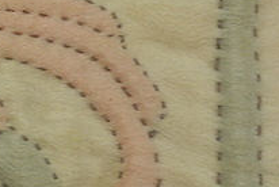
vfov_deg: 6.3
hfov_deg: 7.9
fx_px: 1692
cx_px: -608
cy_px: 42
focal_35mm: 218
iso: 160
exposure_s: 1/40
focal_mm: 11.18
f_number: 8
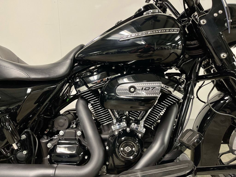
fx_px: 177
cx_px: 118
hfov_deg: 67.3
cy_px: 88
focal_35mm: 26
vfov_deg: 53.1
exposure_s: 1/50
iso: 200
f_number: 1.6
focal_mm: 5.1
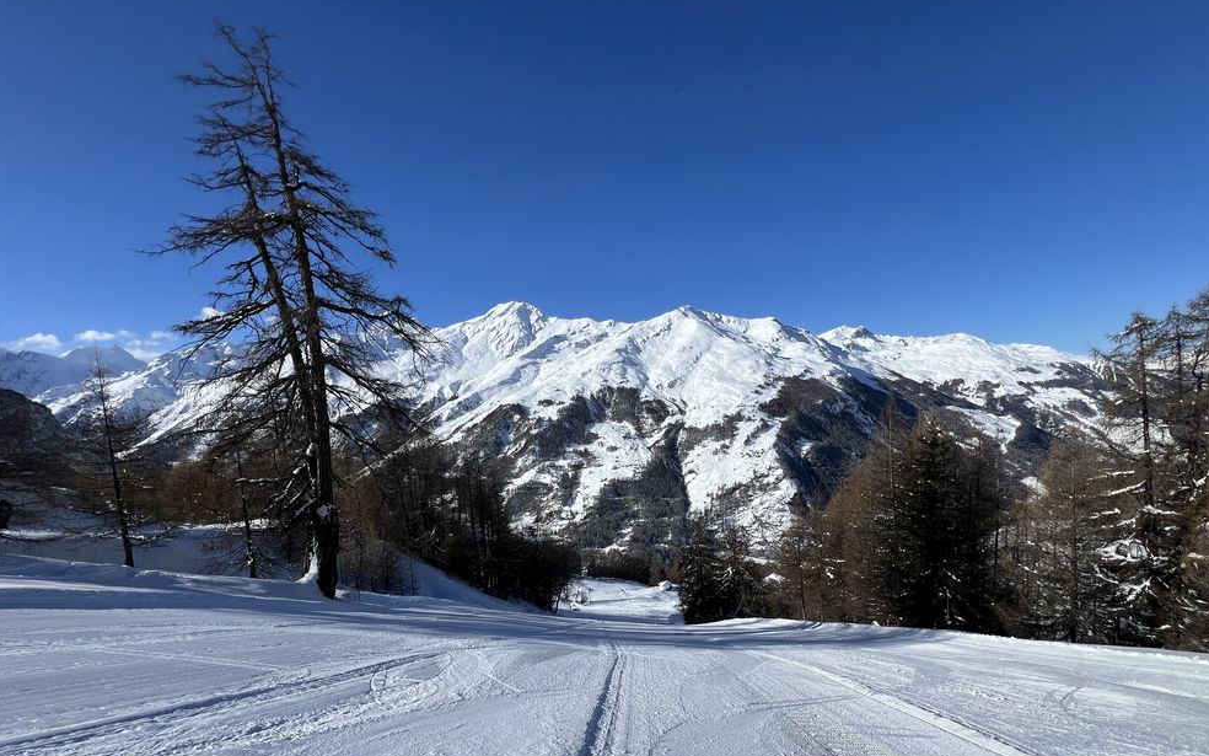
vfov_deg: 77.9
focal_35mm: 14
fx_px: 461
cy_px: 447
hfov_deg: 105.3
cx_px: 611
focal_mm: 1.57
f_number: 1.8
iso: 40
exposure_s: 1/4386
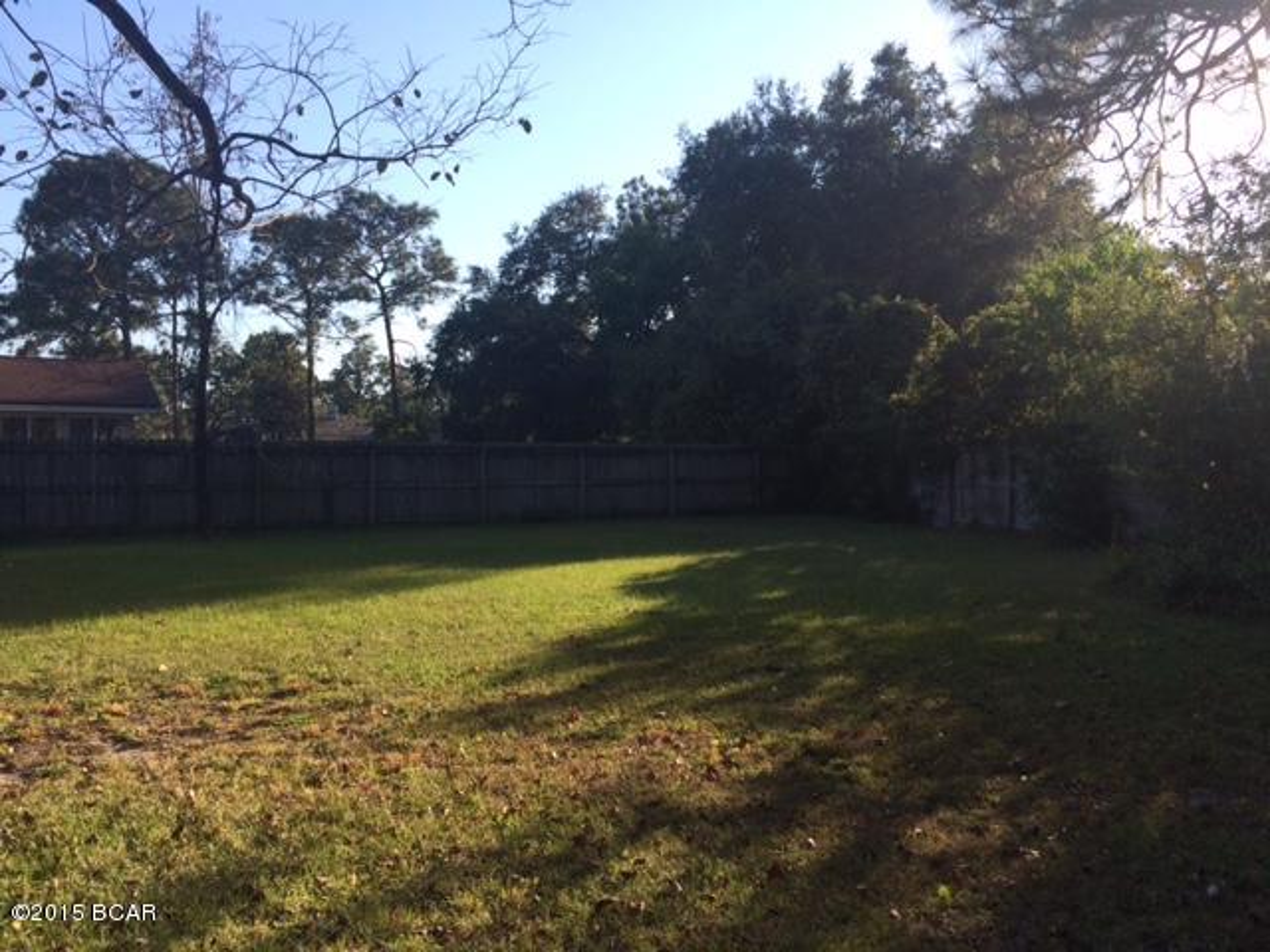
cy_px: 476
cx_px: 635
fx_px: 1064
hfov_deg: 61.7
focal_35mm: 29
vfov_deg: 48.2
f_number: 2.2
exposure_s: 1/1026
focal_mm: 4.15
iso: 32
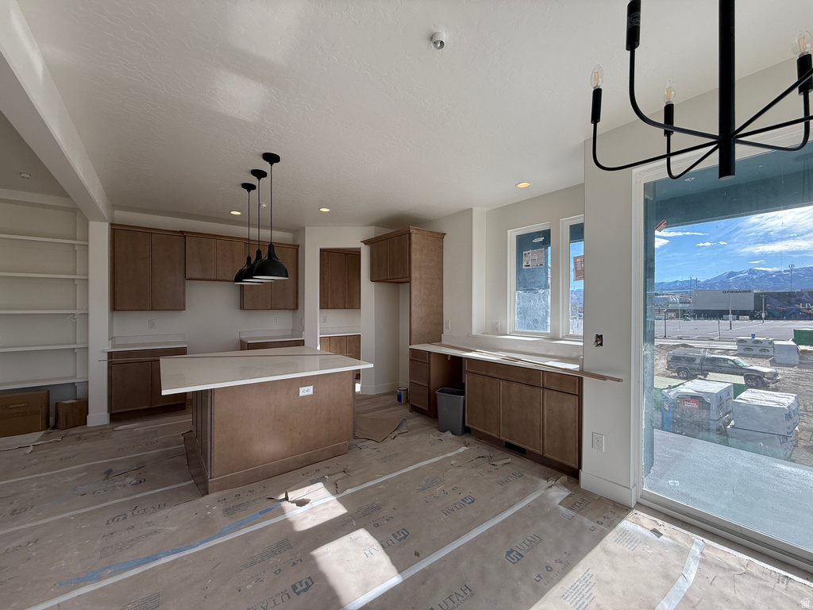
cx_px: 406
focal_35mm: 14
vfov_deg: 85.7
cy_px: 305
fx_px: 329
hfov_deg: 102.1
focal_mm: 2.22
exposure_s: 1/361
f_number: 2.2
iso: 50
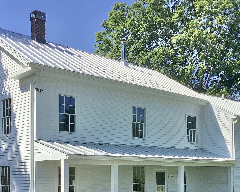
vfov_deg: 27.1
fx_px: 391
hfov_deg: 34.1
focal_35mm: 55
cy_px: 151
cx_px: 141
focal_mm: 3.3
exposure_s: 1/1031
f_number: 2.4
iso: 25
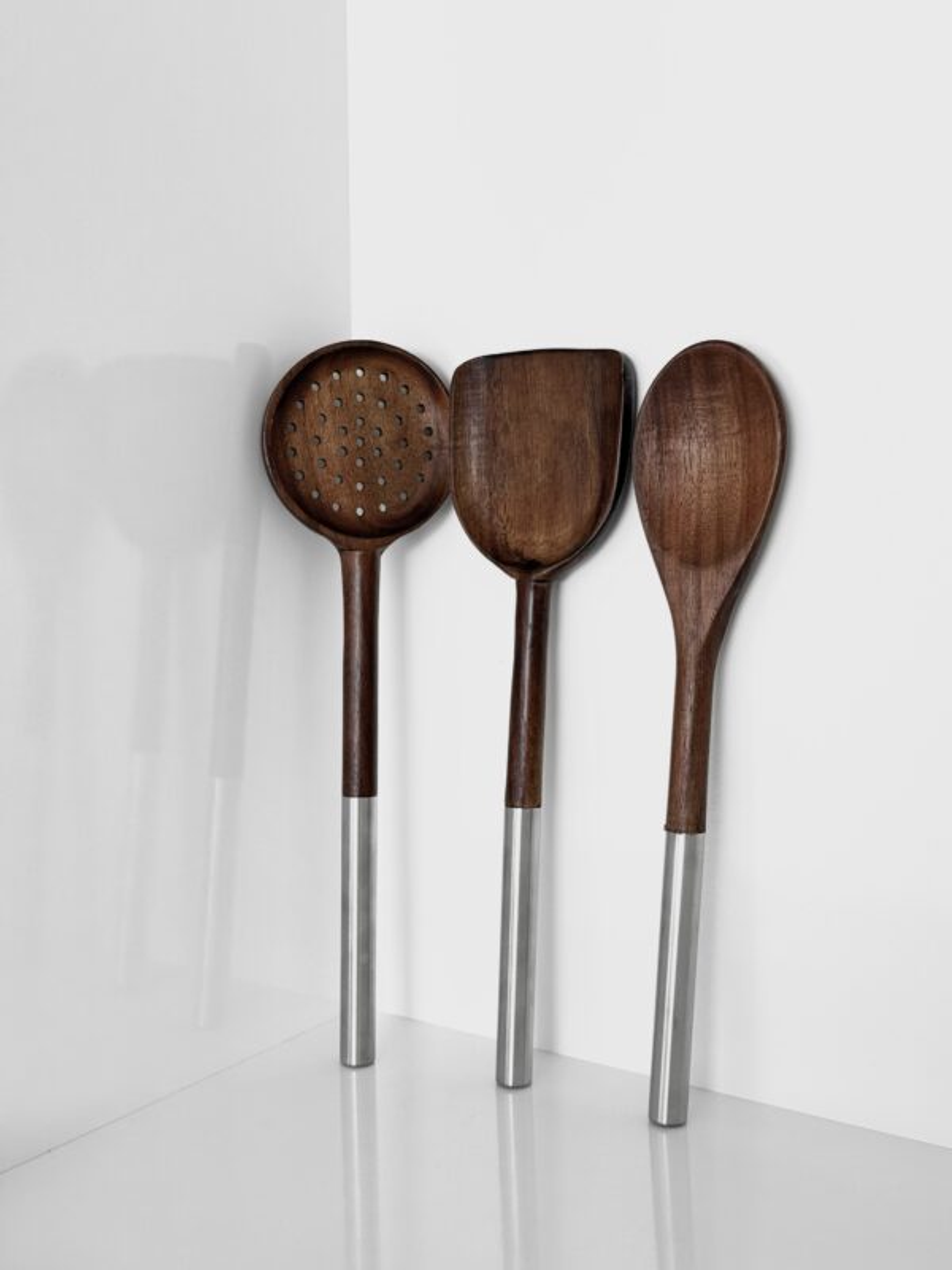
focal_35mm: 48
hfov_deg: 30.3
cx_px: 476
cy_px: 635
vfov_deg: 39.7
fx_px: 1760
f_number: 1.78
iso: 50
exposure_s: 1/134
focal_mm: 6.76
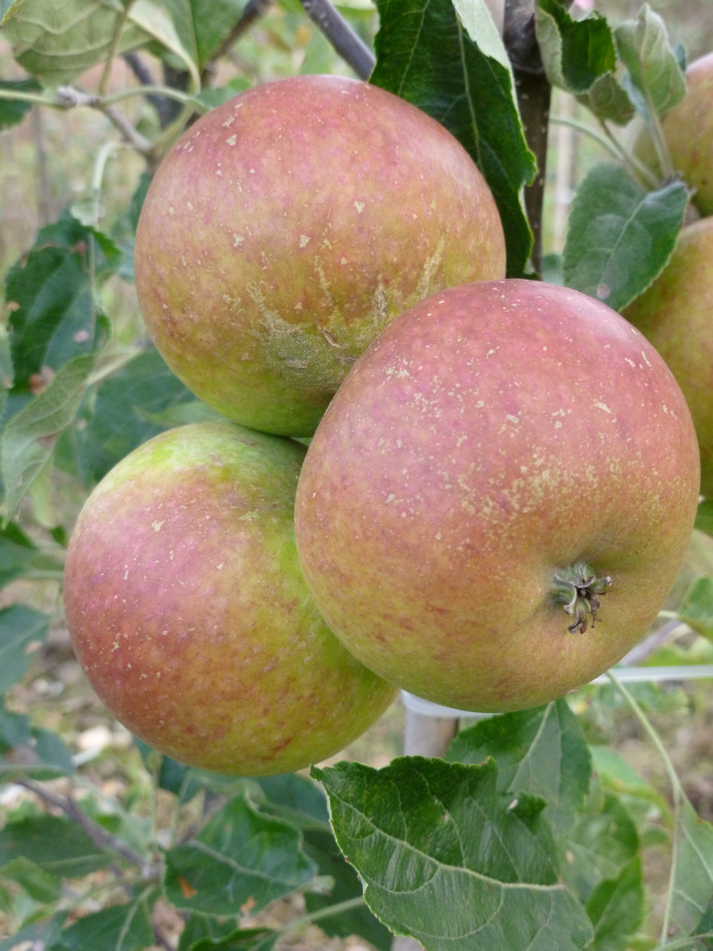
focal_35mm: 47
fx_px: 1291
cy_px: 476
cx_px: 356
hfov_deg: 30.9
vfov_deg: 40.4
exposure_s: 1/60
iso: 320
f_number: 3.8
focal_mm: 8.4
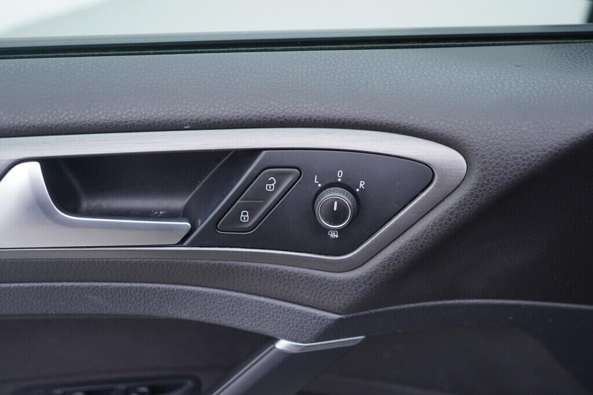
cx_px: 296
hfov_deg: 53.1
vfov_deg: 36.9
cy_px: 198
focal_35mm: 36
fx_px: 593
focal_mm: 24
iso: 125
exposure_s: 1/40
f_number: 2.8
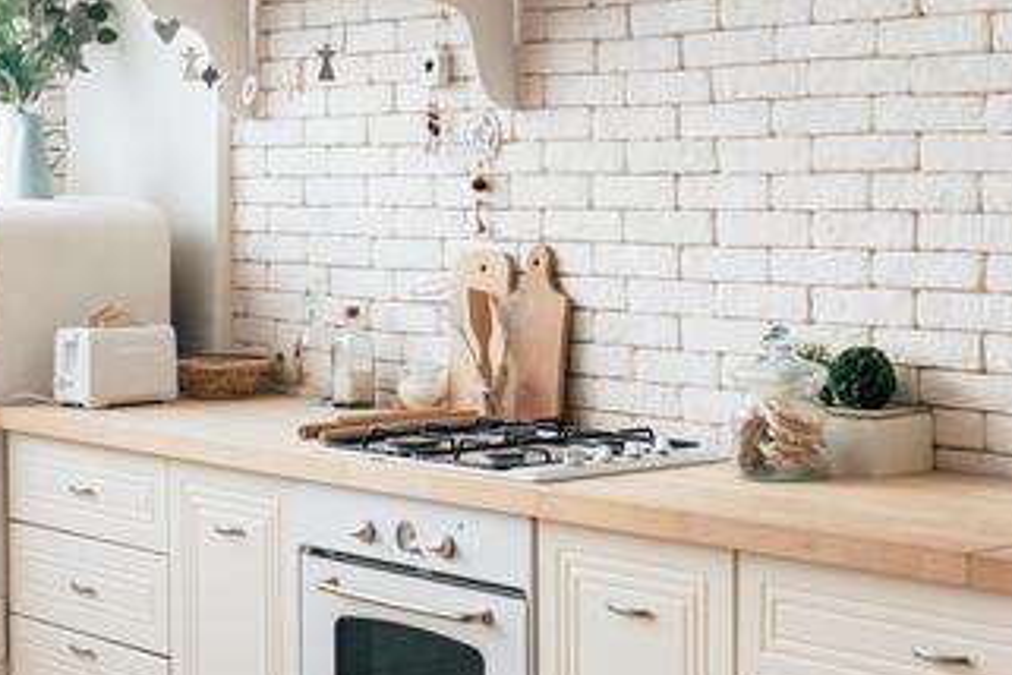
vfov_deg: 17.5
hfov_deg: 25.9
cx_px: 337
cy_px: 265
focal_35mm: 78
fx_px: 2192
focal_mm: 50
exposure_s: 1/160
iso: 320
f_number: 3.5
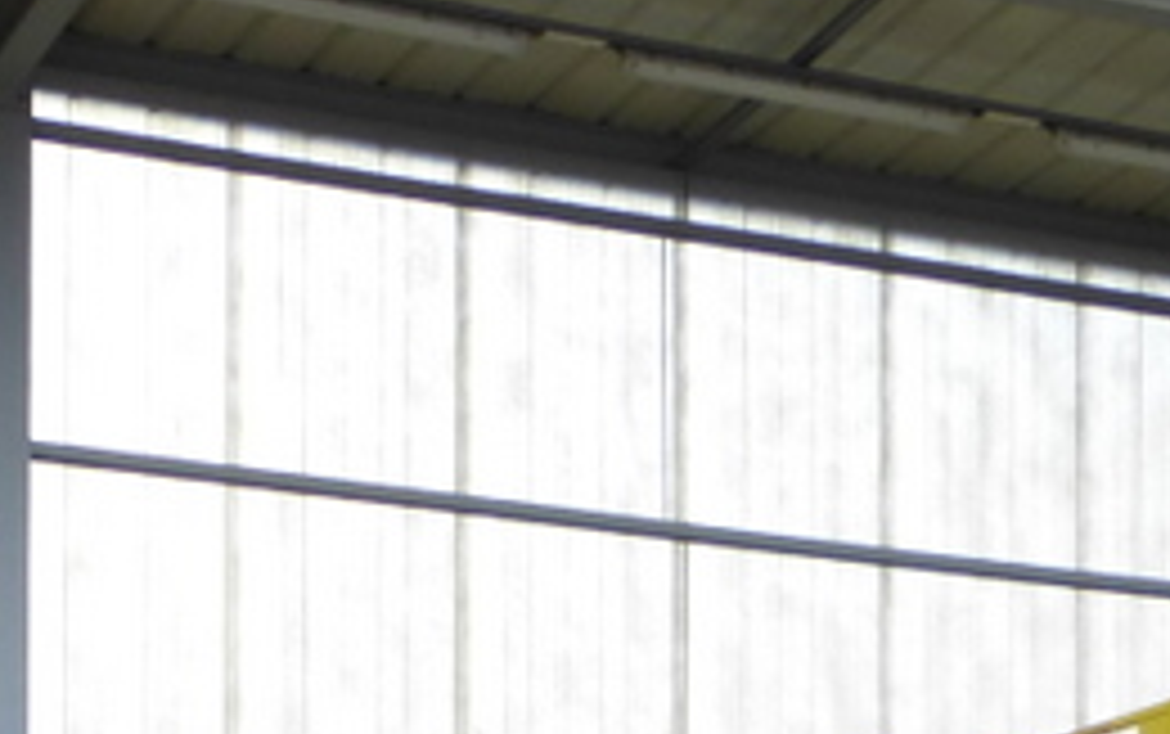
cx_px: 482
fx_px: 3638
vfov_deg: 10.5
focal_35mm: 114
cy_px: 1509
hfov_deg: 18.3
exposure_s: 1/125
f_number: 3.4
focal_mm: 4.8
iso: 100
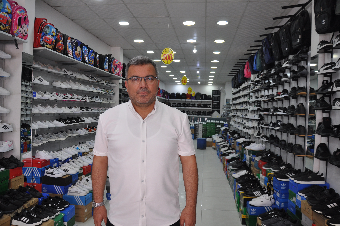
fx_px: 255
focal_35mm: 27
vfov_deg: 47.8
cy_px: 113
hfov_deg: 67.4
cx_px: 170
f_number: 5
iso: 400
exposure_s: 1/100
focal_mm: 18
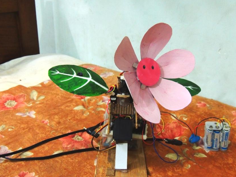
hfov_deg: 50.1
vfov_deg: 38.6
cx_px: 111
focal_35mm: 37
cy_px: 74
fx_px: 252
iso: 400
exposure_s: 1/13
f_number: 3.1
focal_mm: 5.3
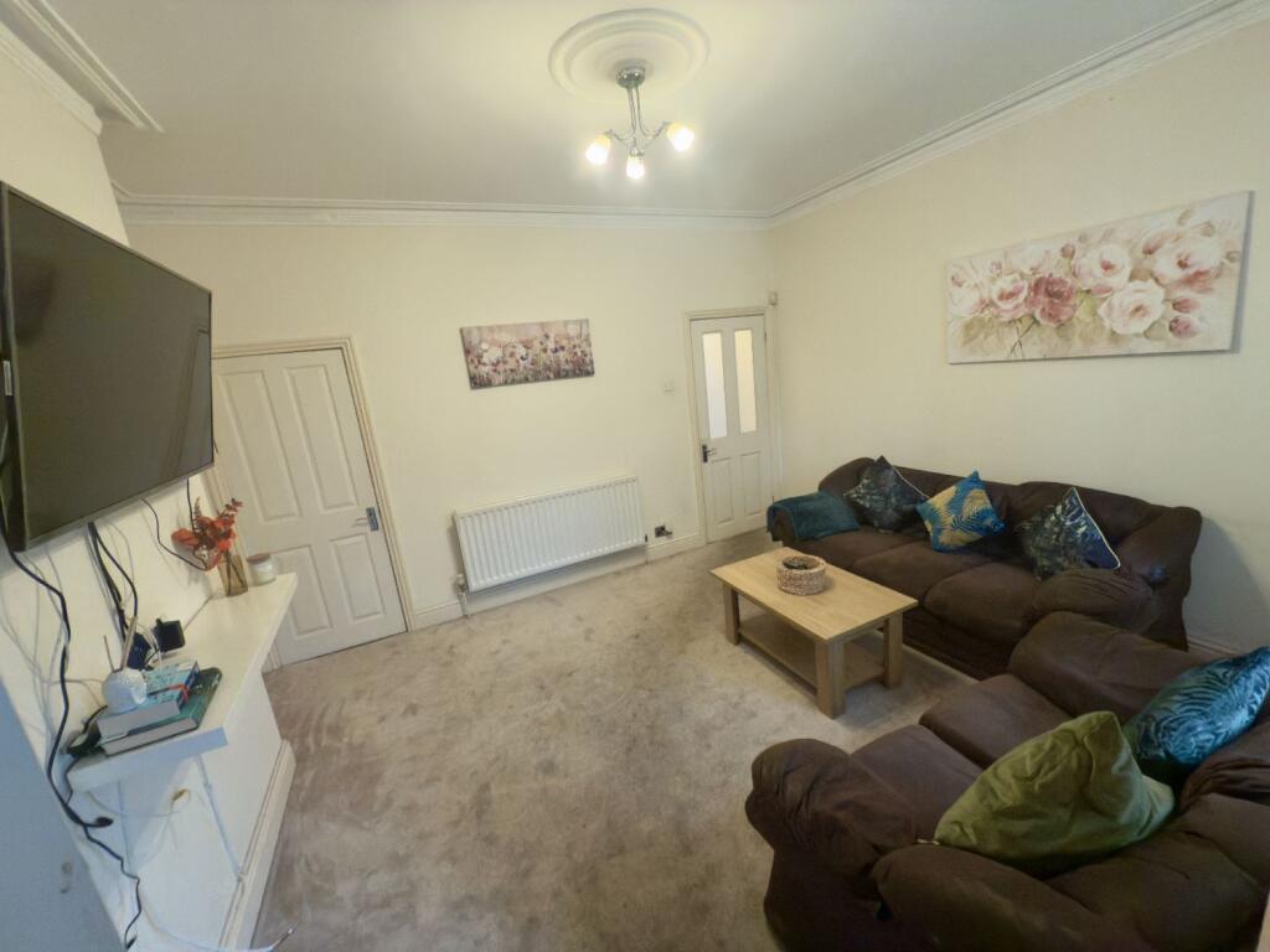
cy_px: 476
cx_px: 635
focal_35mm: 14
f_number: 2.2
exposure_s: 1/25
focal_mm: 2.22
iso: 250
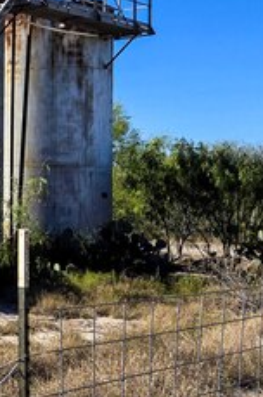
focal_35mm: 67
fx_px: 736
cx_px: -225
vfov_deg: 29.9
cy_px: 139
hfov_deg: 16.5
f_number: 1.8
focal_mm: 5.4
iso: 25
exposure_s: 1/1869
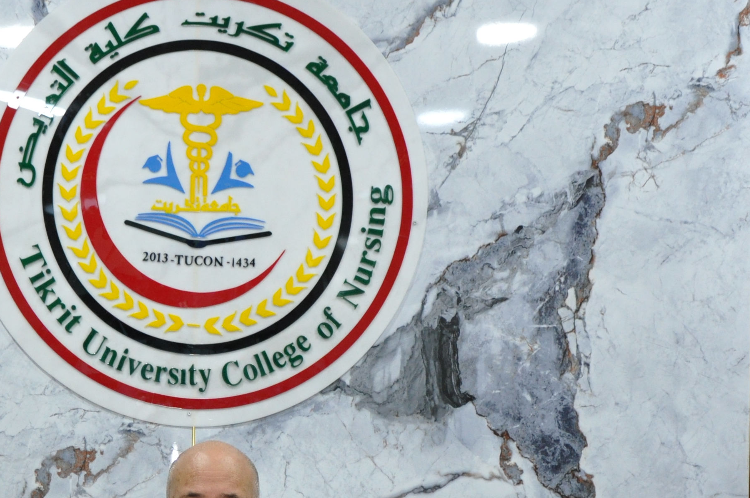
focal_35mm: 89
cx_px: 208
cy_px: 531
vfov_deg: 14.9
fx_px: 1856
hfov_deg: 22.7
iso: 800
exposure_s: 1/100
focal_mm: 25
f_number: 4
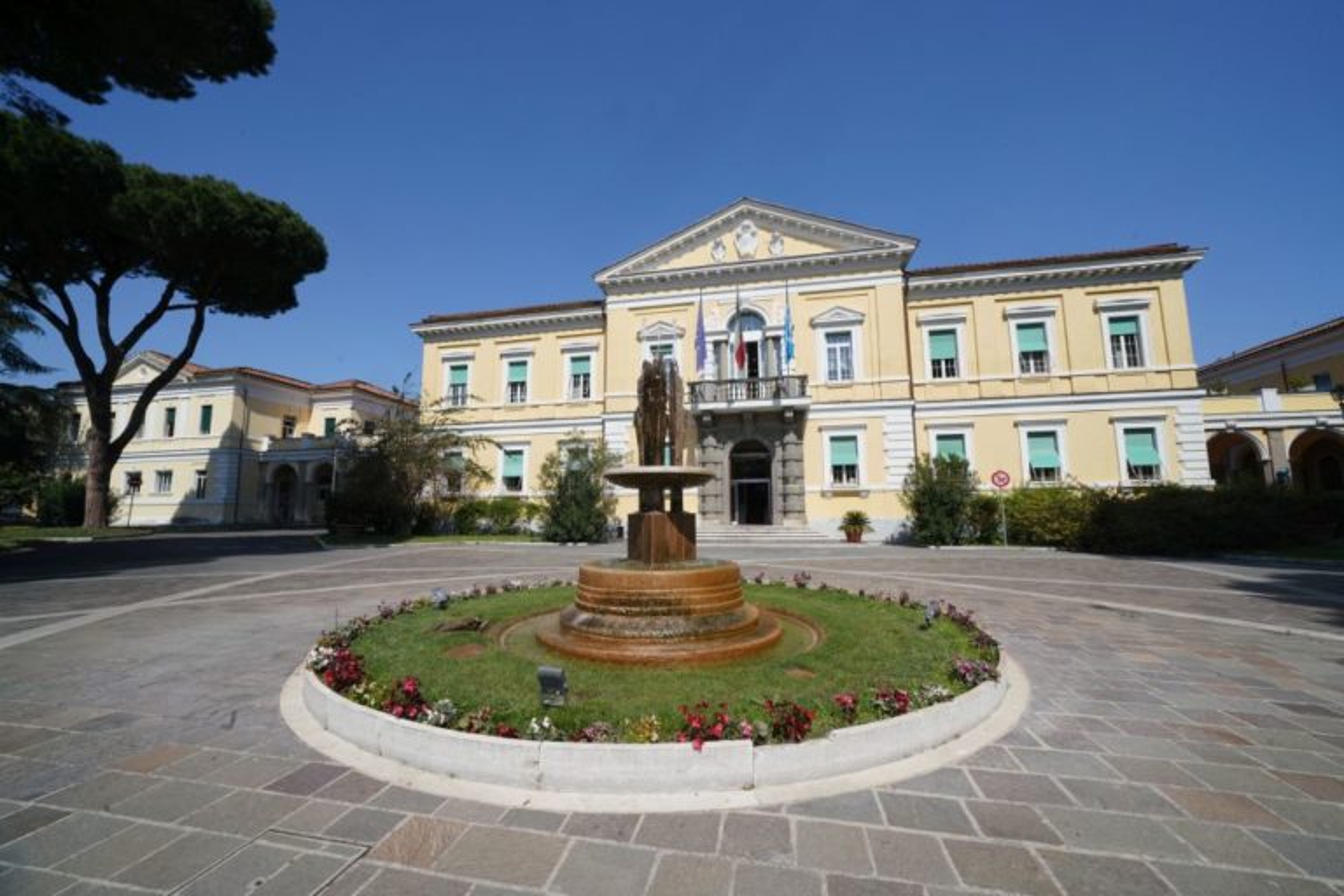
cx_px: 672
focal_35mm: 13
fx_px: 485
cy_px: 448
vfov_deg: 85.4
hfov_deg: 108.3
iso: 400
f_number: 16
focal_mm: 13
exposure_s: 1/250
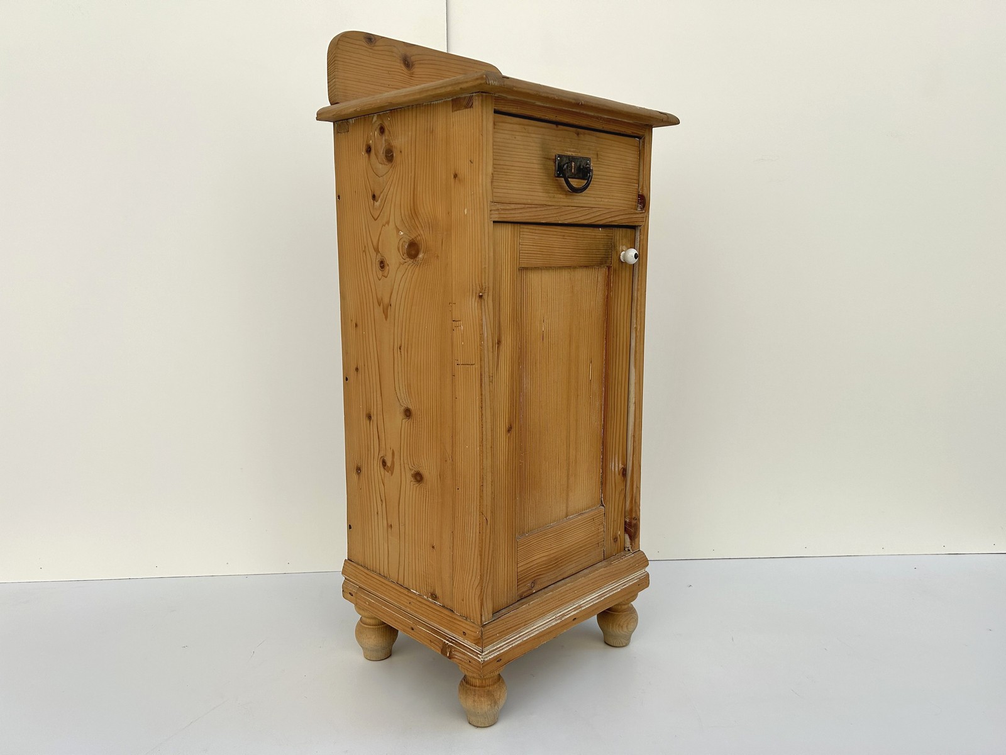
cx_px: 503
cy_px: 378
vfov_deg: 53.1
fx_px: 756
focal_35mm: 26
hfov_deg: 67.3
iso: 50
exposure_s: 1/2762
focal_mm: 5.7
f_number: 1.5
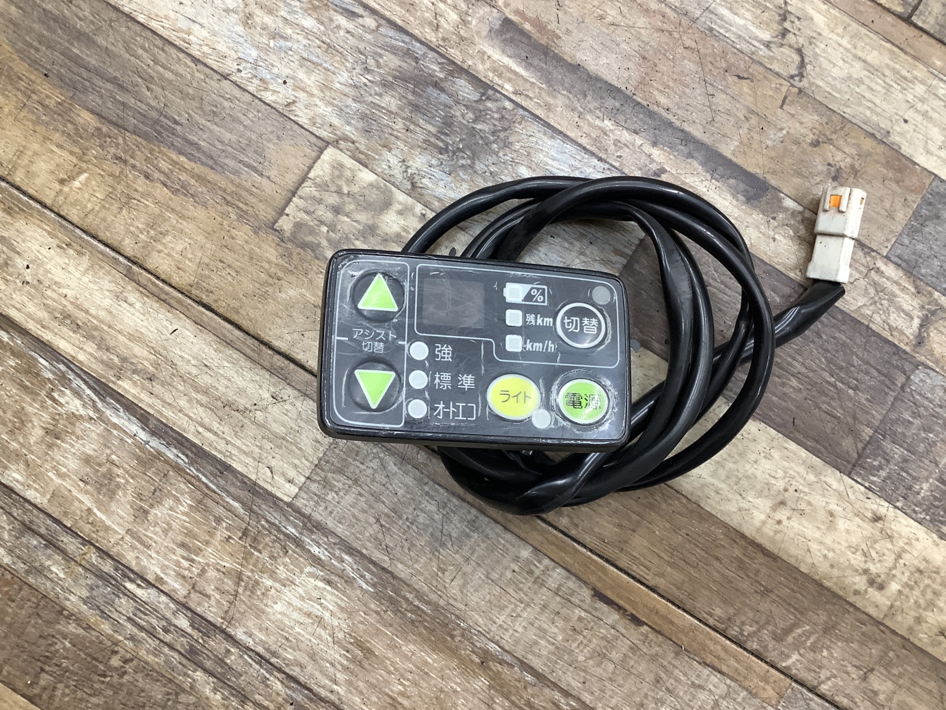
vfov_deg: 45.5
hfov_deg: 58.3
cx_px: 473
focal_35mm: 31
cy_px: 355
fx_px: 847
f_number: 2.4
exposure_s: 1/50
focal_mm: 3.3
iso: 160
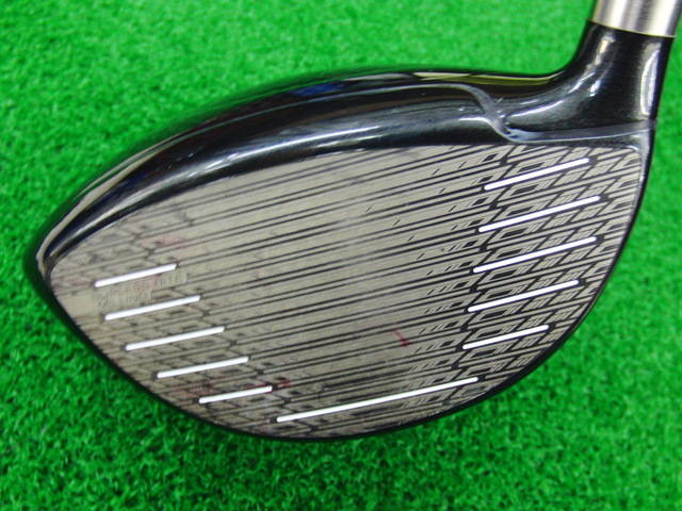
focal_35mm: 37
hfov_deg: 50.1
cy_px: 256
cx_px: 341
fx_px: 729
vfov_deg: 38.7
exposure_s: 1/20
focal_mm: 6.42
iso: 400
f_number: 3.6
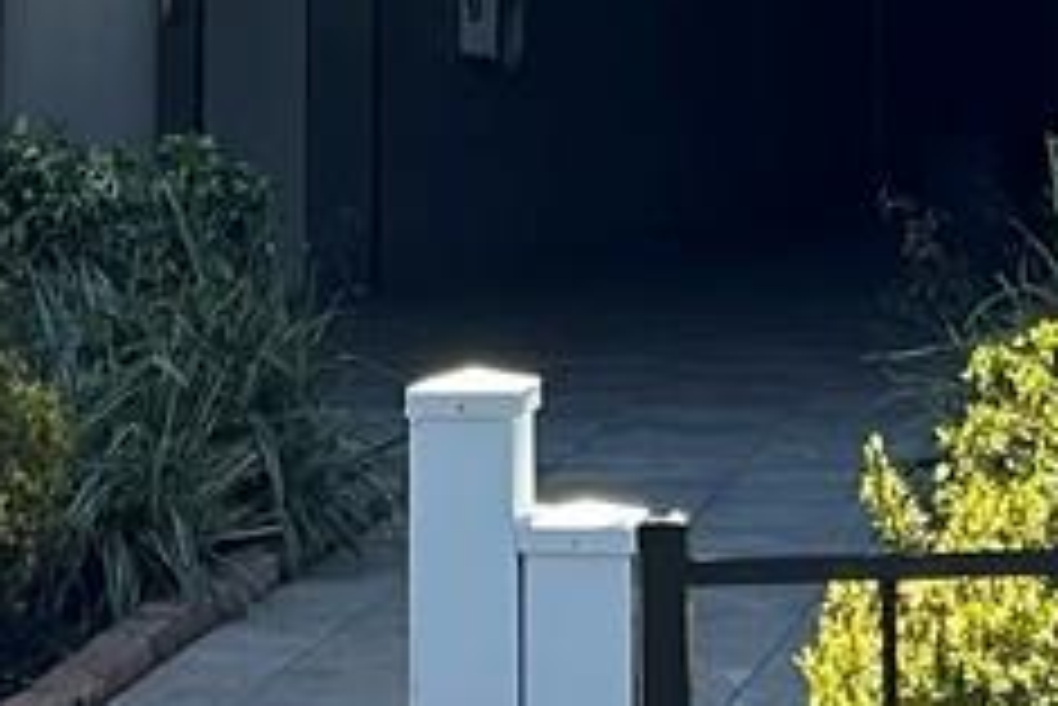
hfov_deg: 11.2
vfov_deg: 6.7
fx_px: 5411
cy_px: -1520
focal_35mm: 184
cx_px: 680
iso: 50
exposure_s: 1/1224
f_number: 1.5
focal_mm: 5.7
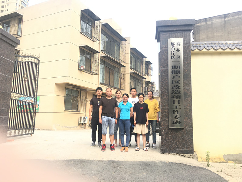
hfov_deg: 61.7
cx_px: 121
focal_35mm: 29
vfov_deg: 48.2
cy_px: 91
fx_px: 203
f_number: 2.2
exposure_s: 1/503
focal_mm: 4.15
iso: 25
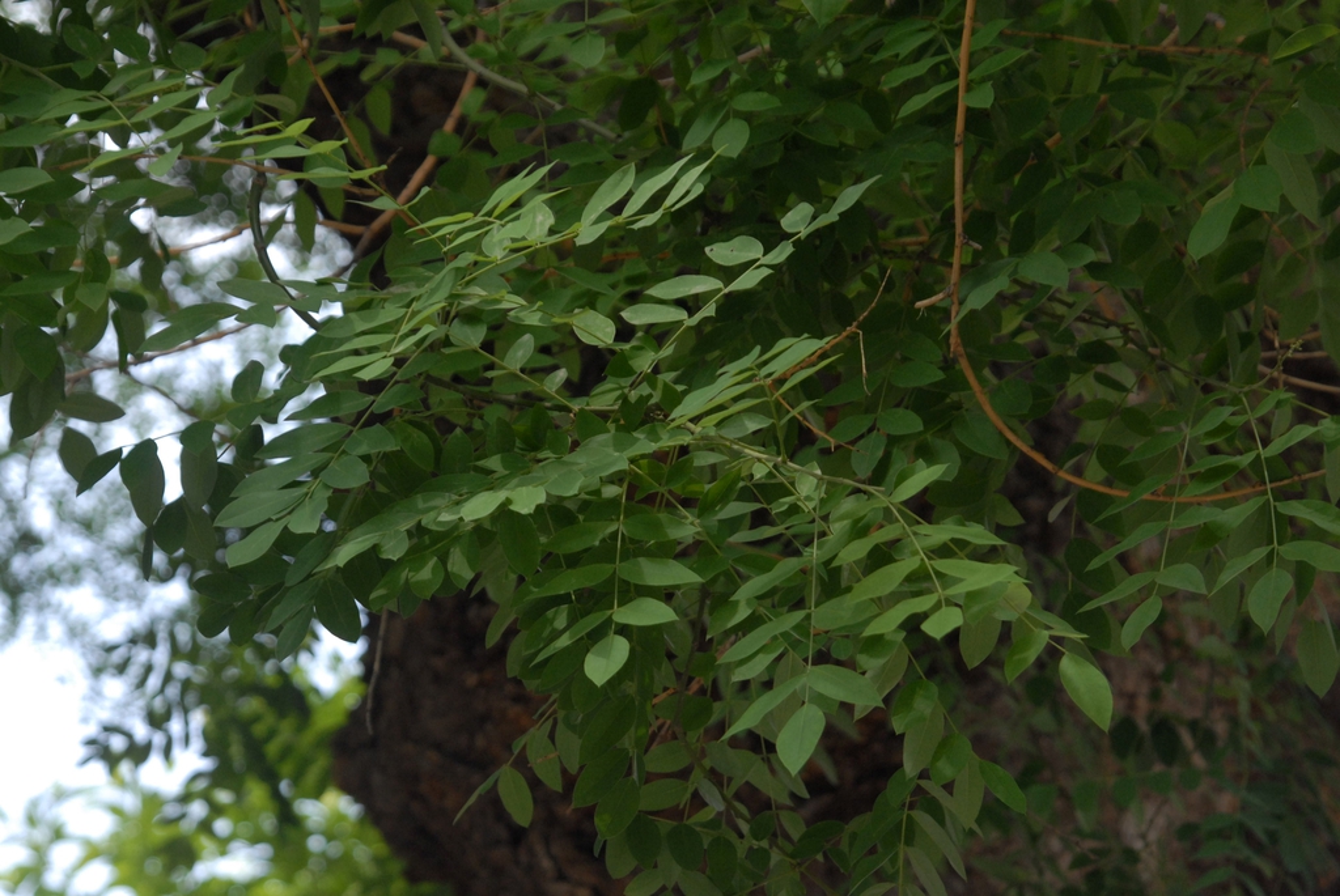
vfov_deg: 10.0
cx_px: 670
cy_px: 448
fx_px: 5142
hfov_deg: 14.8
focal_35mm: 138
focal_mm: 92
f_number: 6.3
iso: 400
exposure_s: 1/160
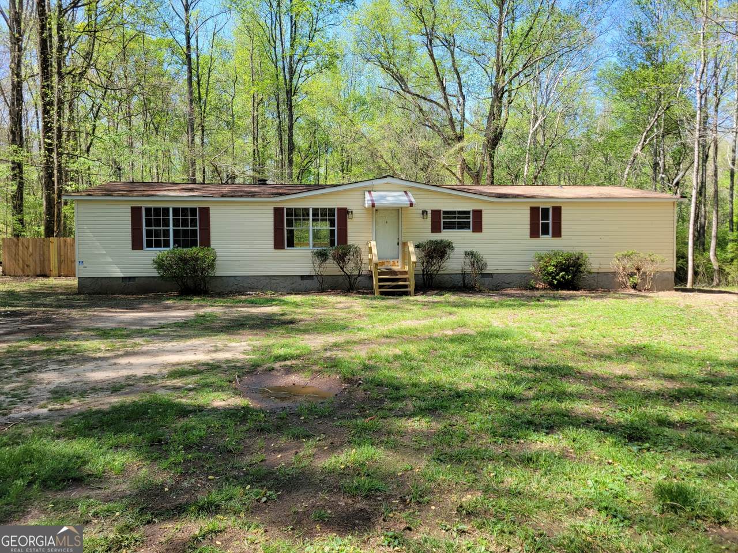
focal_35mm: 26
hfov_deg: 67.3
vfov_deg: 53.0
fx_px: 554
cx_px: 369
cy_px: 276
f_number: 1.8
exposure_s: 1/714
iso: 40
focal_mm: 5.4
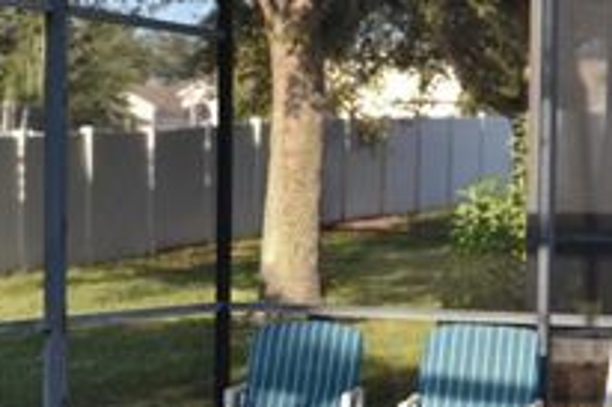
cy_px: 293
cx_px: 76
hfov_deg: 16.5
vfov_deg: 11.1
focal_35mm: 123
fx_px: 2089
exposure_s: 1/200
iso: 100
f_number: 5.6
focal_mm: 24
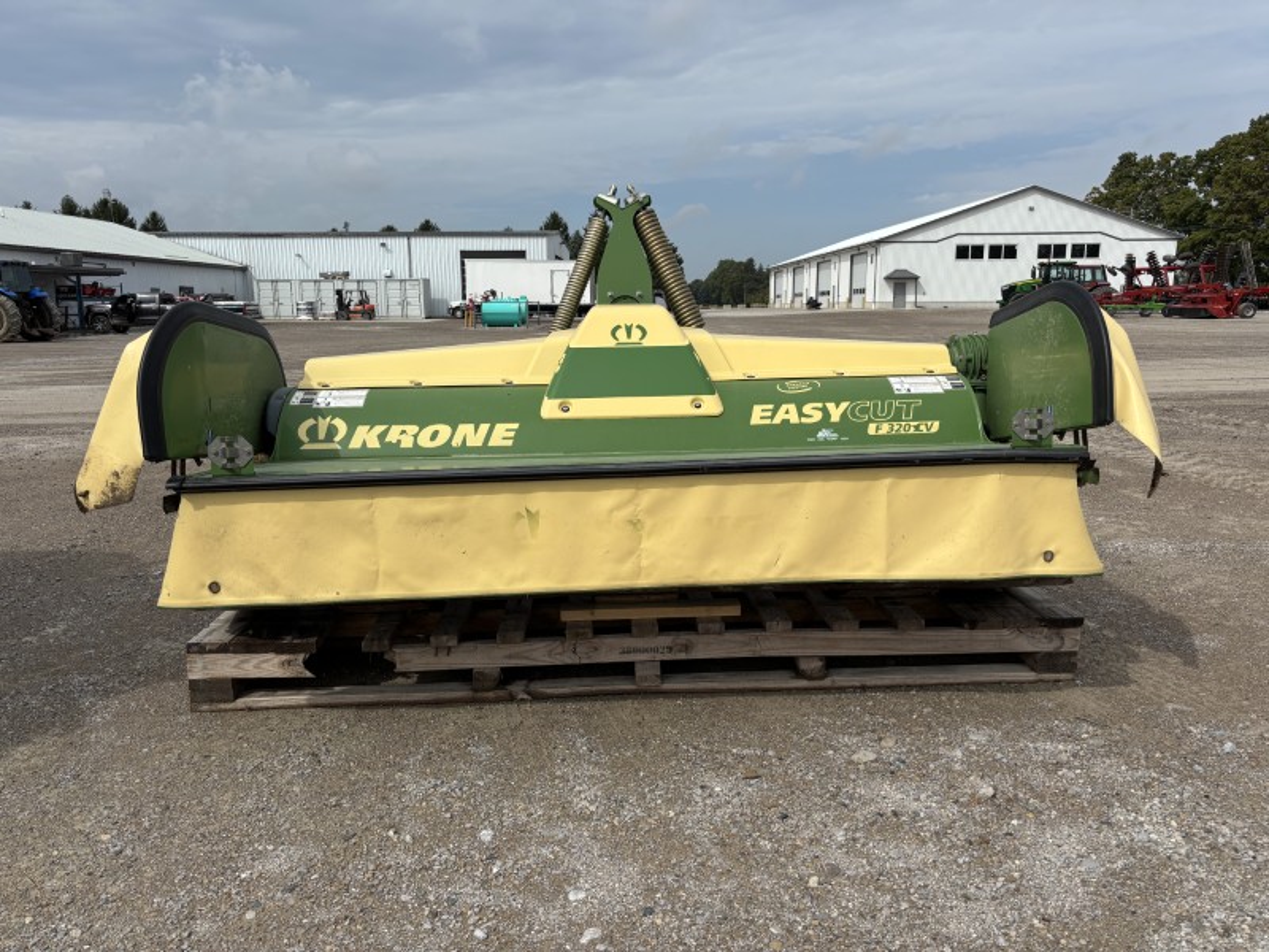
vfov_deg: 53.1
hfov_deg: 67.3
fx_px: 953
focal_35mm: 26
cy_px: 476
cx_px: 634
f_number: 1.6
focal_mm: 5.96
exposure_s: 1/5076
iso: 50
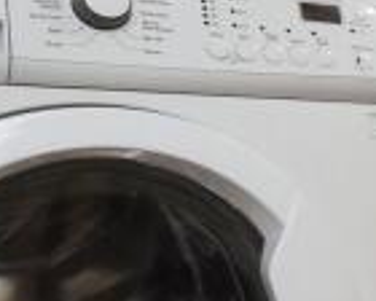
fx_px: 1262
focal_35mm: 113
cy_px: 219
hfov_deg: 13.0
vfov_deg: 13.5
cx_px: 889
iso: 400
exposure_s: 1/25
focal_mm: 11
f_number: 8
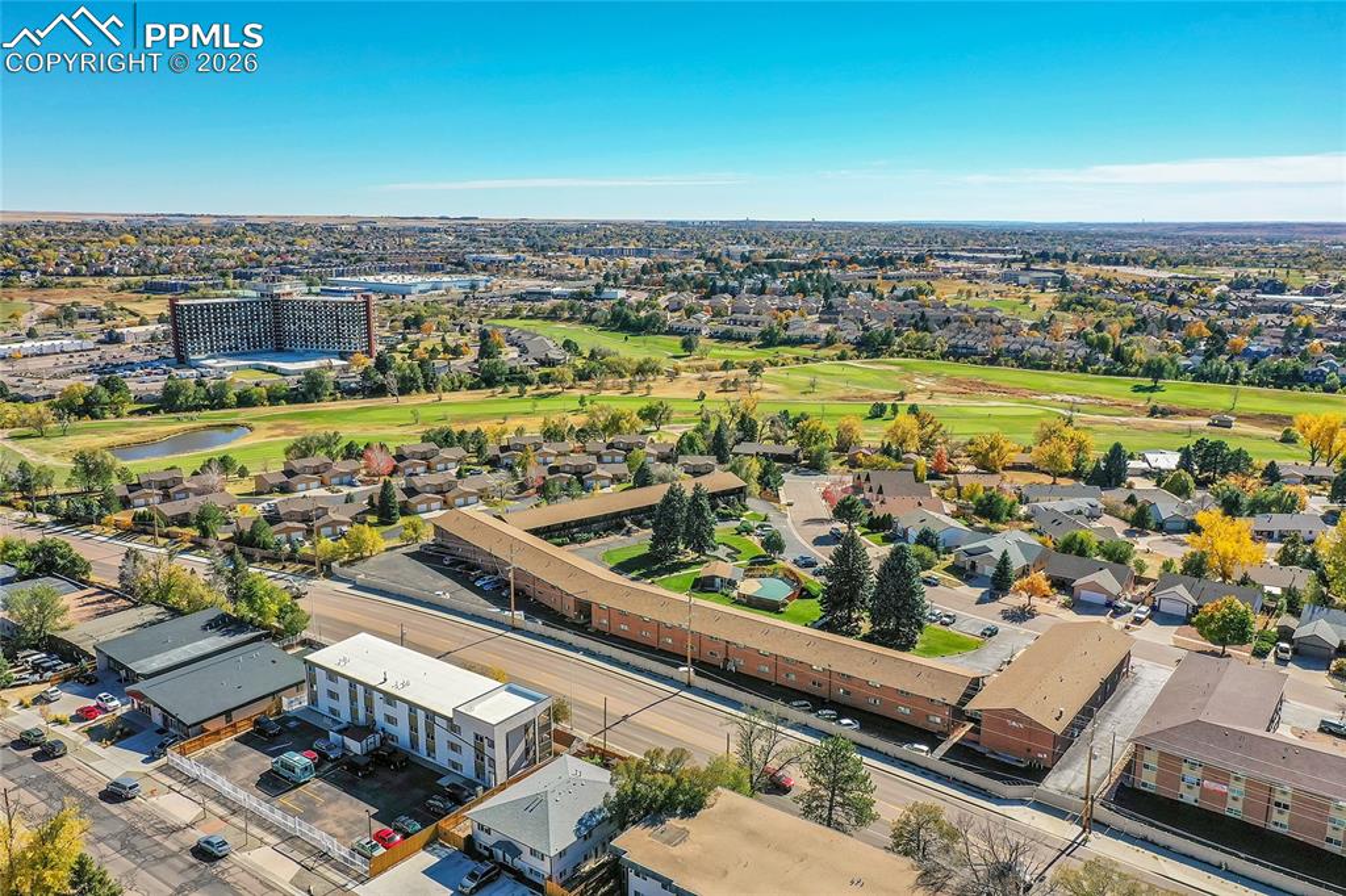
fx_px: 1046
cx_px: 673
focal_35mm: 28
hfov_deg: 65.5
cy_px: 448
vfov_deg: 46.4
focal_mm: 10.26
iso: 100
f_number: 6.3
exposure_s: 1/640
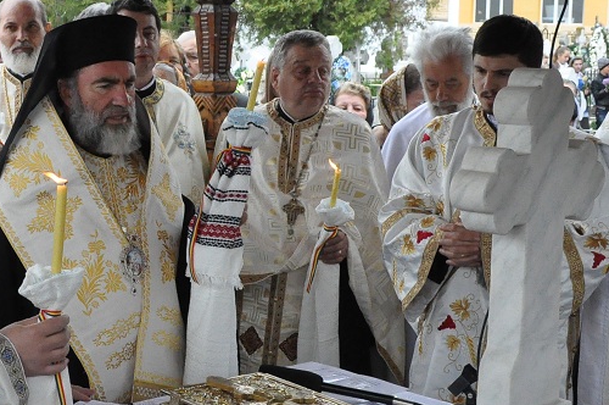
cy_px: 181
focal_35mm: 72
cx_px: 37
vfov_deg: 18.9
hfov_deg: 26.9
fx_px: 1216
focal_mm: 20
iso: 3200
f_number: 8
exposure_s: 1/500
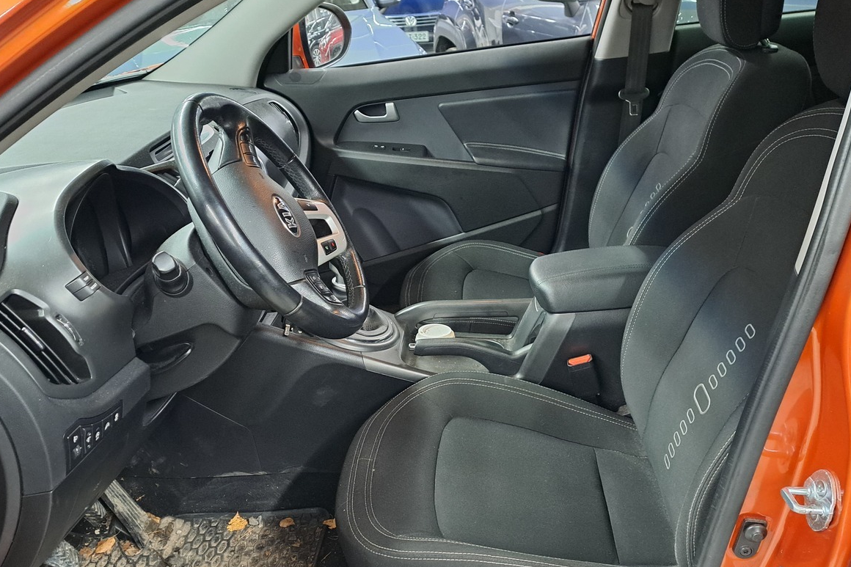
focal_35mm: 31
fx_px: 733
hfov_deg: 60.3
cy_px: 376
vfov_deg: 41.8
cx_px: 426
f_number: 1.8
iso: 500
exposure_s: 1/25
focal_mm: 5.23
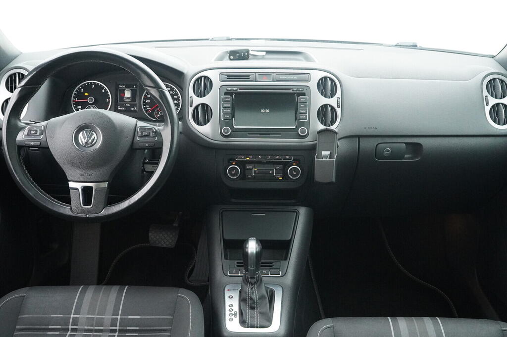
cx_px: 254
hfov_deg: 53.2
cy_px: 168
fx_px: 507
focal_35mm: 36
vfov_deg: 36.8
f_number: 6.3
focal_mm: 24
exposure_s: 1/160
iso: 6400
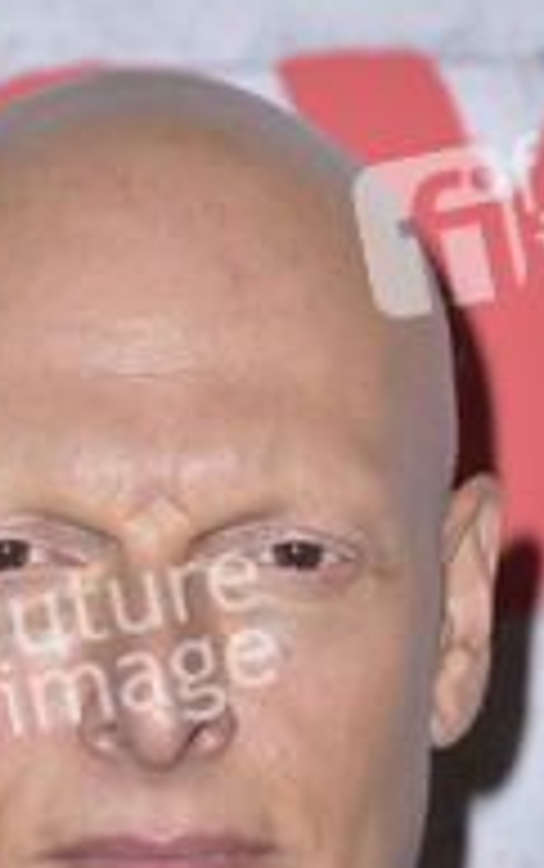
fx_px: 9491
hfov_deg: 3.3
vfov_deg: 5.2
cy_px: 886
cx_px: 178
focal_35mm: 401
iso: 320
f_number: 7.1
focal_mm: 190
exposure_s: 1/250
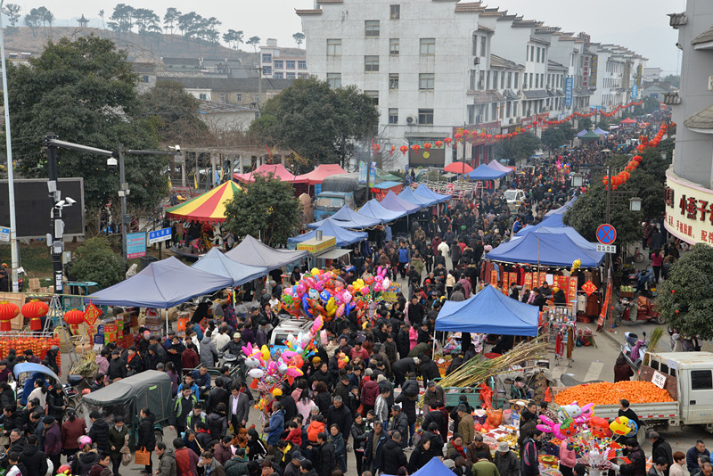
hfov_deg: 38.2
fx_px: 1030
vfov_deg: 26.0
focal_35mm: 52
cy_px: 238
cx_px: 356
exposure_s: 1/320
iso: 800
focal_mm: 52
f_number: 9
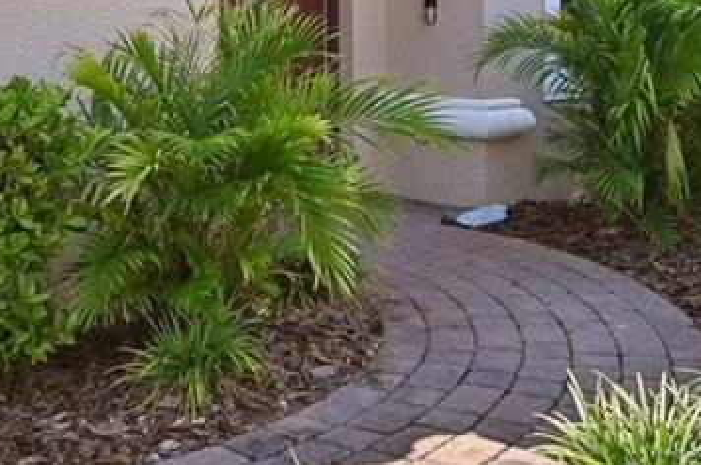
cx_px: 347
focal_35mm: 63
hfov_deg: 31.9
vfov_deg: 18.9
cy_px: -235
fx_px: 1225
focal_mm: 14
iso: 400
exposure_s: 1/640
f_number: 8
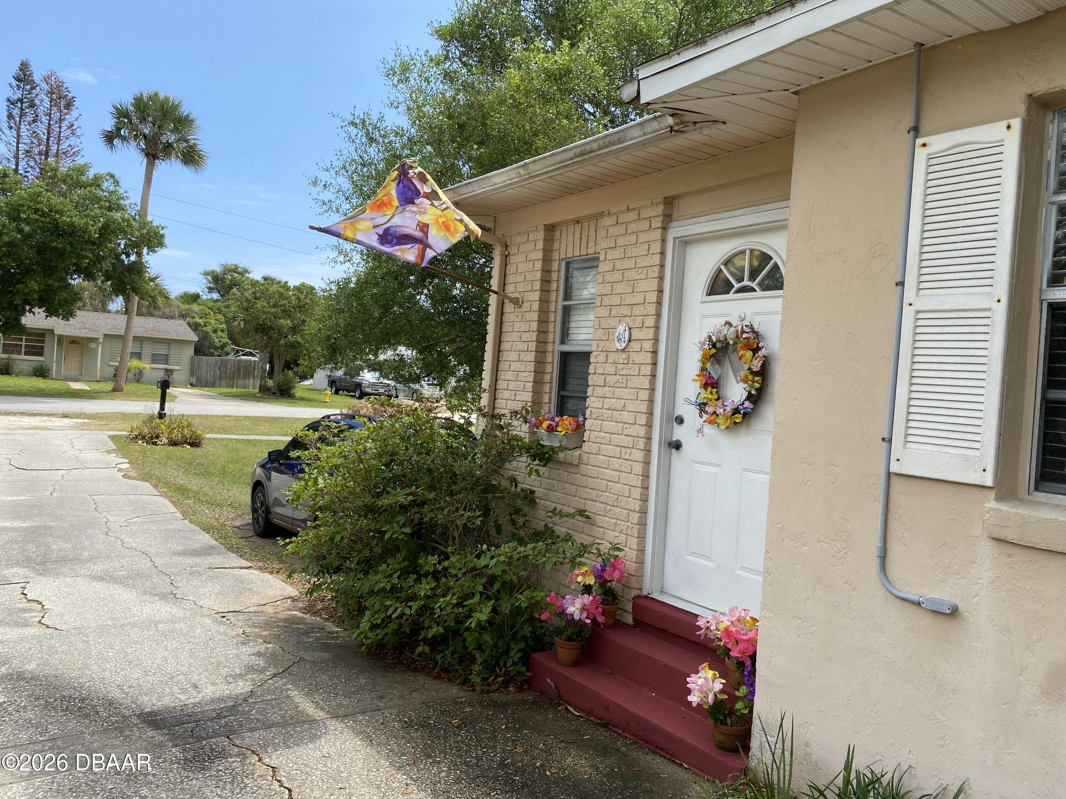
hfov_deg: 67.3
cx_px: 533
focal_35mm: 26
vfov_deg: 53.1
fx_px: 801
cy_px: 400
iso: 32
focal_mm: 4.25
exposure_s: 1/1898
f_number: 1.8
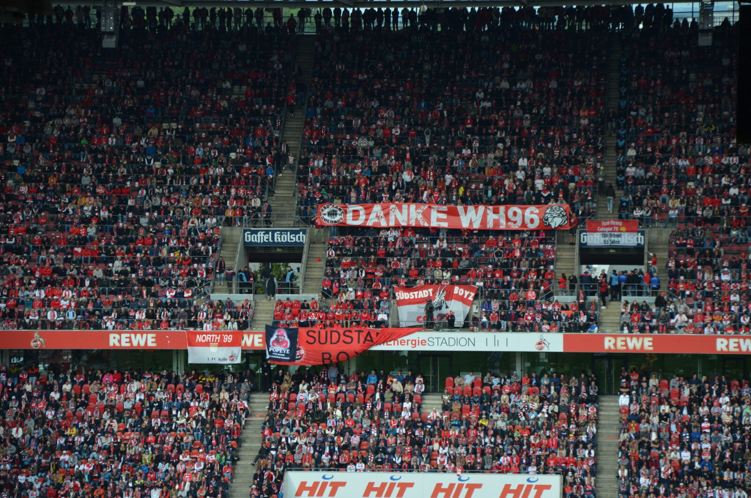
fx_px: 3279
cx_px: 376
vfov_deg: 8.7
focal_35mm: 158
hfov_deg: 13.1
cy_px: 249
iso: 360
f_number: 5.6
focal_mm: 105
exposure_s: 1/500
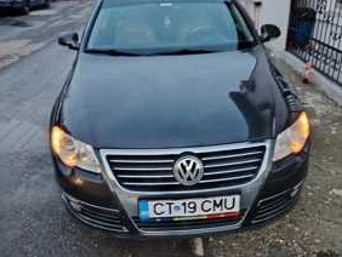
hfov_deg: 53.9
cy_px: 122
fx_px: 336
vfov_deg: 41.8
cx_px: 176
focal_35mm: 34
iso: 2684
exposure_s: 1/25
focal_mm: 5.25
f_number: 1.75
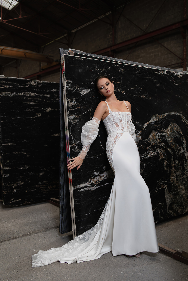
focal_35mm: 35
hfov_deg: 37.9
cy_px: 140
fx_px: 274
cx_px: 94
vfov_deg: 54.4
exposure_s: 1/250
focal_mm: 35
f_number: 4
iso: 500
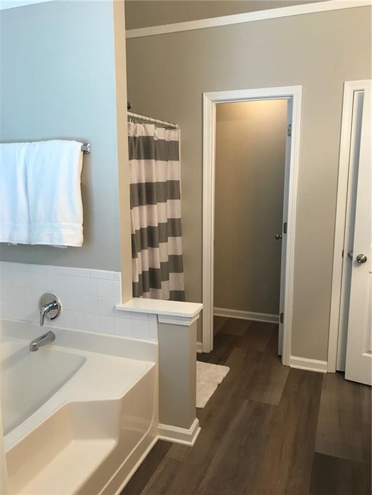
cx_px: 186
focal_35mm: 28
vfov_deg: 63.4
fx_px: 401
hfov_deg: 49.7
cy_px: 248
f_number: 1.8
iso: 40
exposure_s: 1/20
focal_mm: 3.99
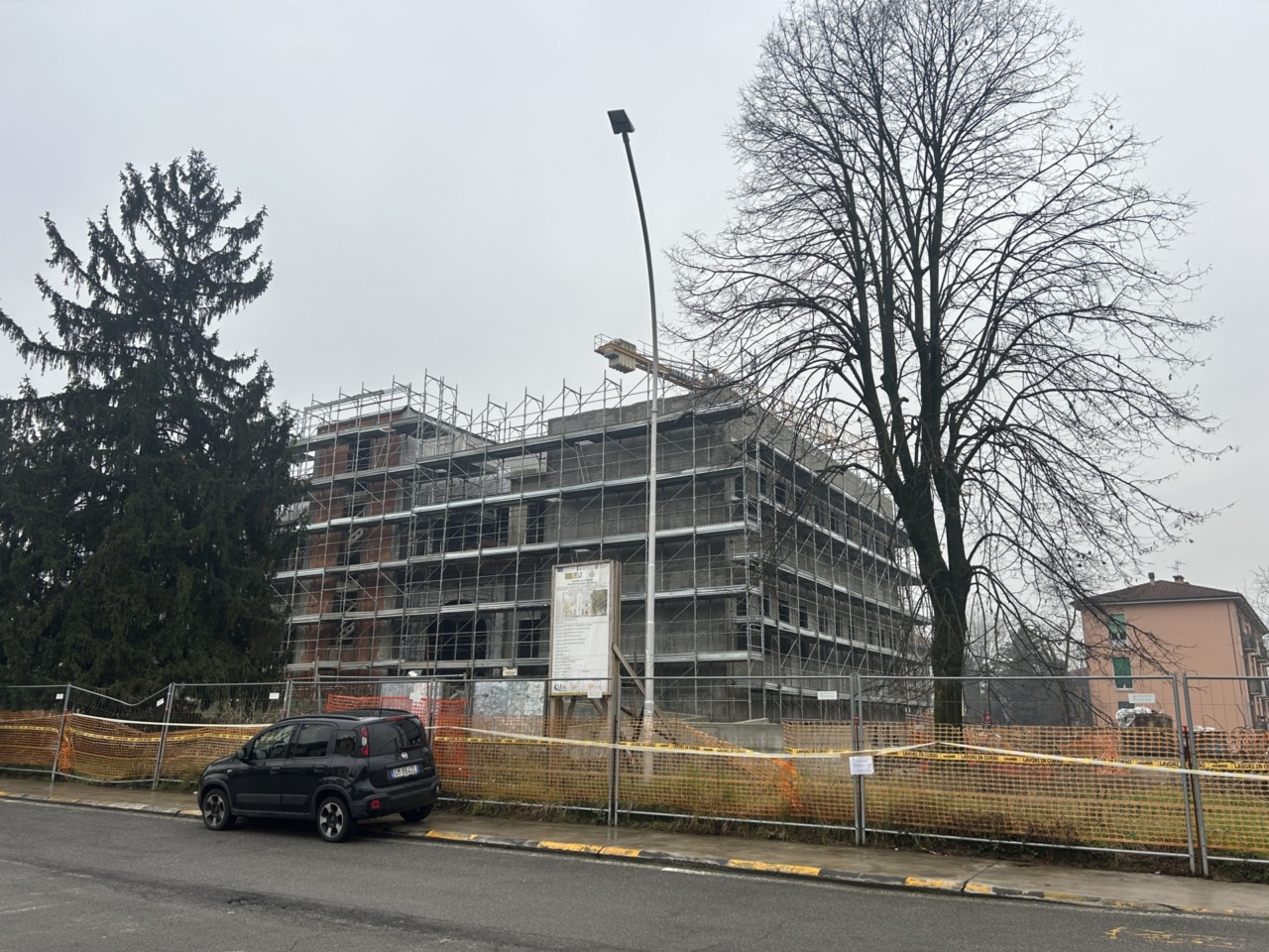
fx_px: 953
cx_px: 634
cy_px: 476
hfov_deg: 67.3
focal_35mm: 26
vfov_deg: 53.1
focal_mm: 5.7
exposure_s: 1/763
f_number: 1.5
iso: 50
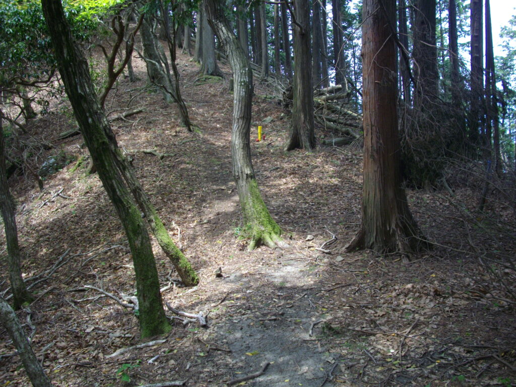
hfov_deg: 50.1
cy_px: 194
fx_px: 552
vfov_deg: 38.7
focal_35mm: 37
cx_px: 258
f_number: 2.8
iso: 103
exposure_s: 1/125
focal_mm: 6.2
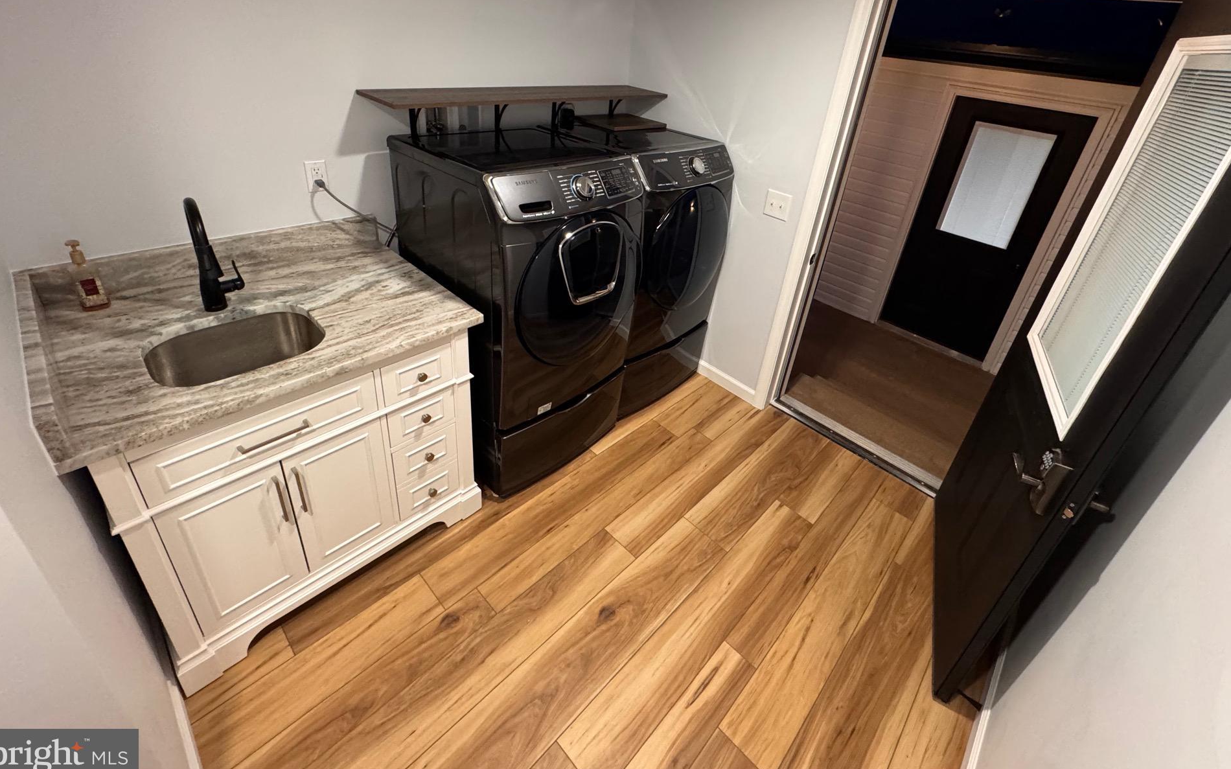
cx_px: 640
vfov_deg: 70.0
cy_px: 284
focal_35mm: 16
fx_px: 537
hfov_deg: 97.8
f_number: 2.2
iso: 500
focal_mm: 2.22
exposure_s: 1/60
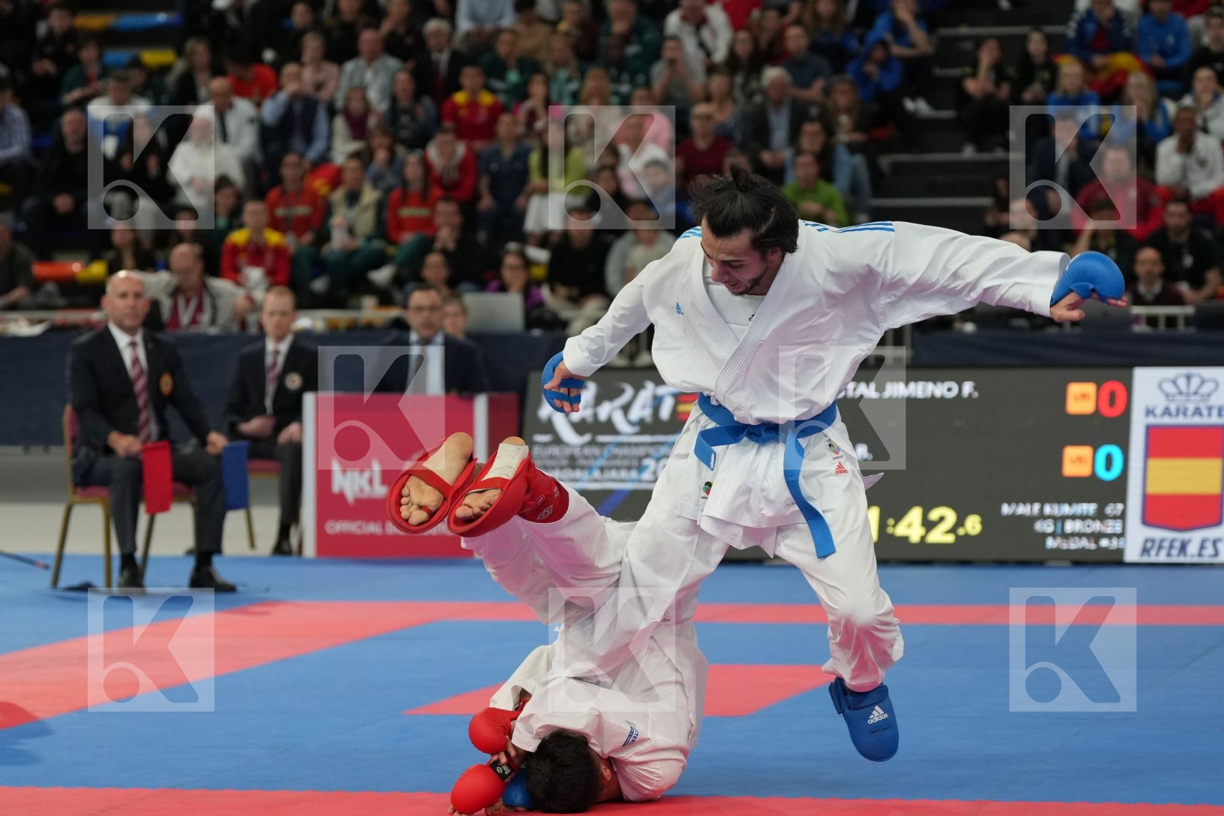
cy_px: 408
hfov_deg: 16.1
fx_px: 4318
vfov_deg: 10.8
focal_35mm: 127
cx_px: 612
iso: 1600
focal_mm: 85
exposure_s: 1/1000
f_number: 2.8
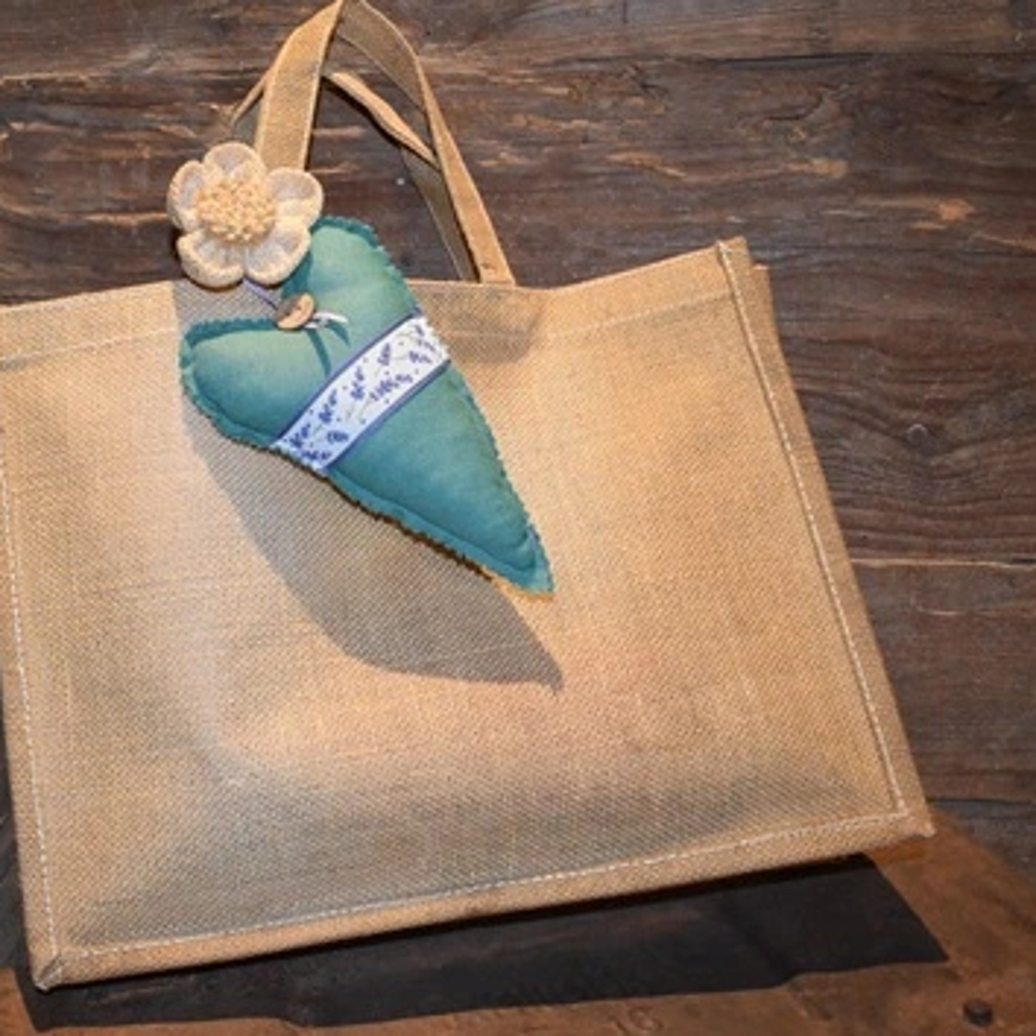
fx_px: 1512
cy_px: 524
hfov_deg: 37.3
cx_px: 329
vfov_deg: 37.8
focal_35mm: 45
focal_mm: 23
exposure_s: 1/60
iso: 2000
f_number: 3.8
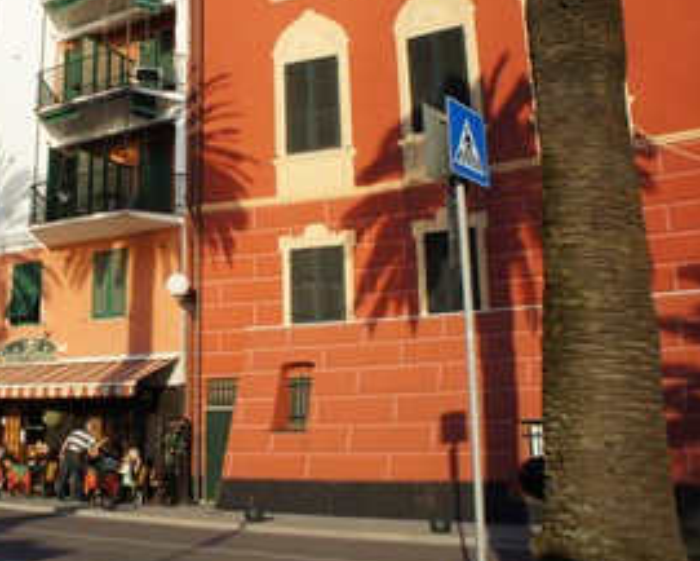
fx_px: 891
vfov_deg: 34.6
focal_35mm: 43
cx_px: 124
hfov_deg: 40.8
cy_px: 189
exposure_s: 1/125
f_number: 11
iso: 200
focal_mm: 18
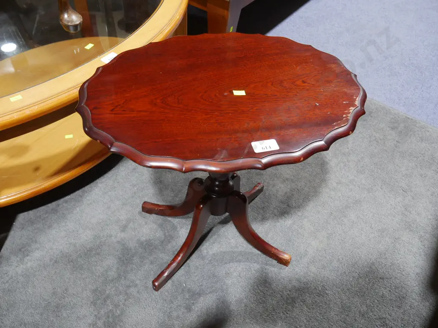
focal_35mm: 28
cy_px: 164
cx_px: 219
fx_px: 354
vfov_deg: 49.7
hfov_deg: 63.4
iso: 1250
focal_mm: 14
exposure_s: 1/60
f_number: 5
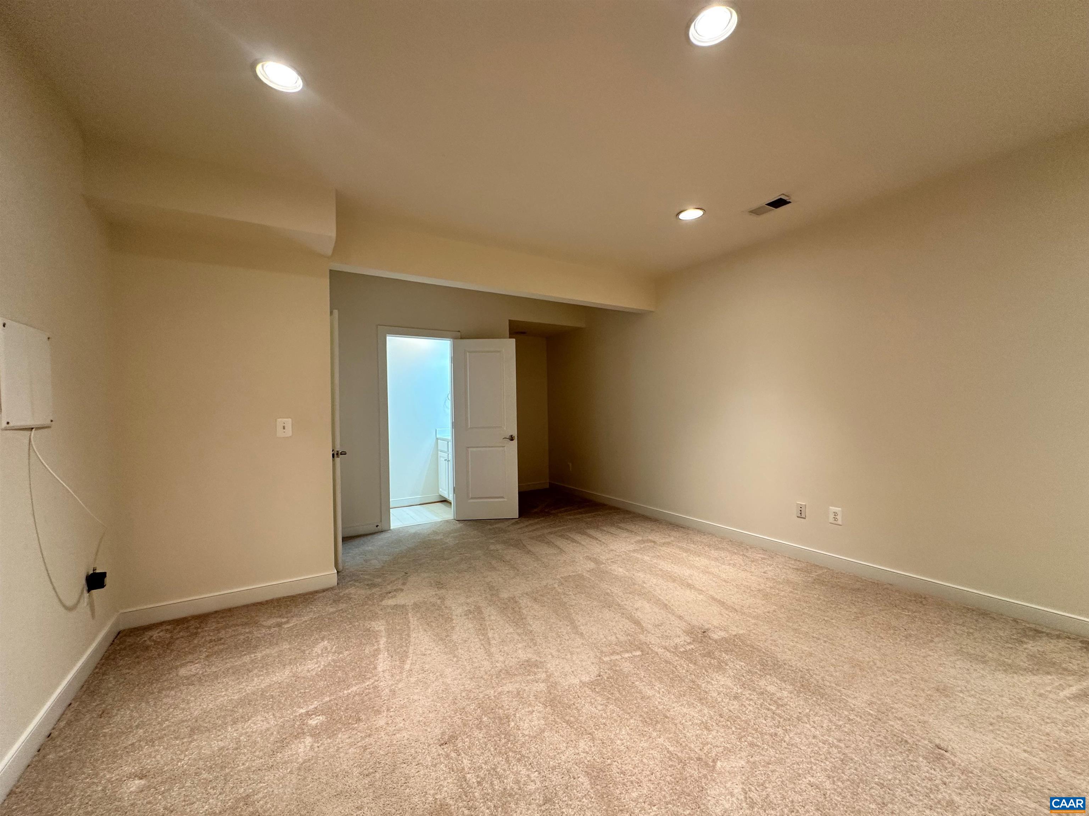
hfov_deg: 102.1
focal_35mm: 14
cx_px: 544
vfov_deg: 85.7
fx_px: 440
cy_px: 408
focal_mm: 2.22
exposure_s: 1/60
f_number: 2.2
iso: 160
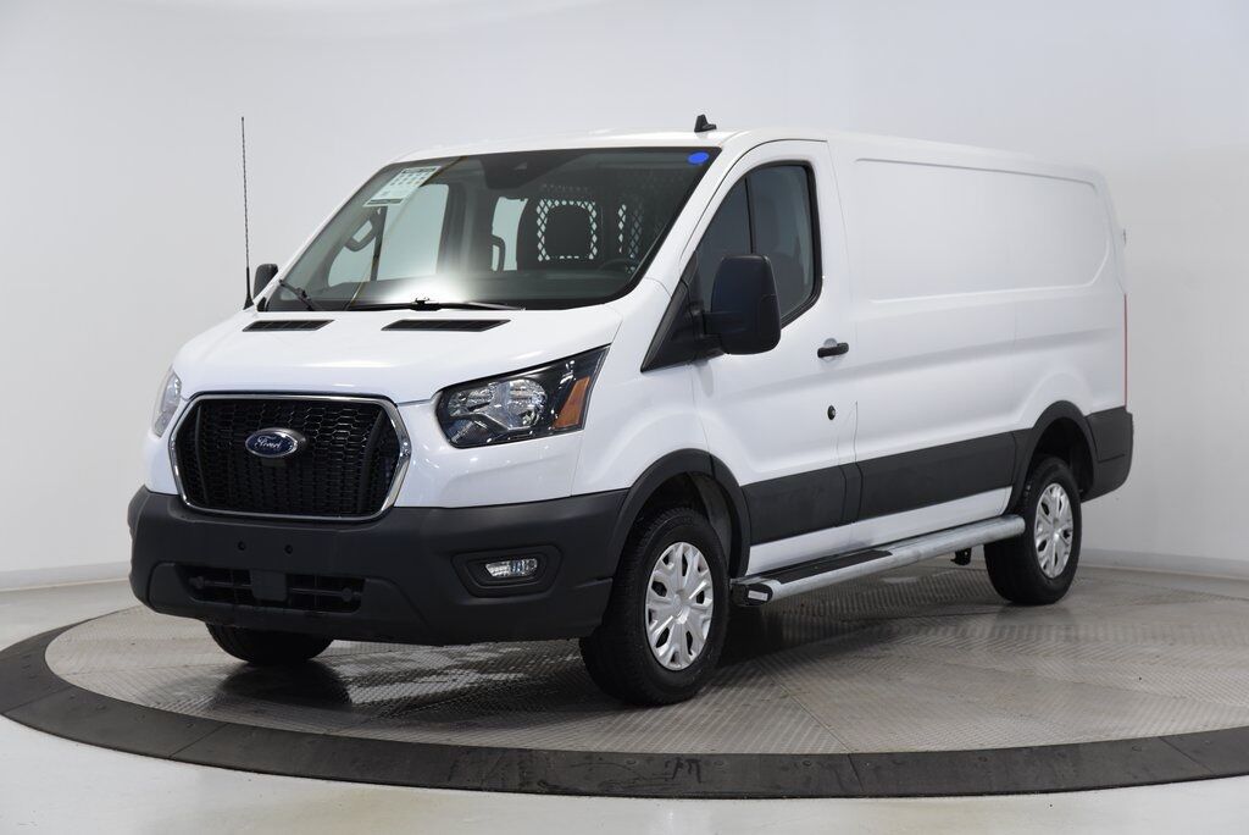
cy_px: 418
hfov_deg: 30.9
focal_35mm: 65
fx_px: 2256
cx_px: 624
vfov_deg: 20.9
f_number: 5
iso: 1600
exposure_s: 1/100
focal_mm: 65
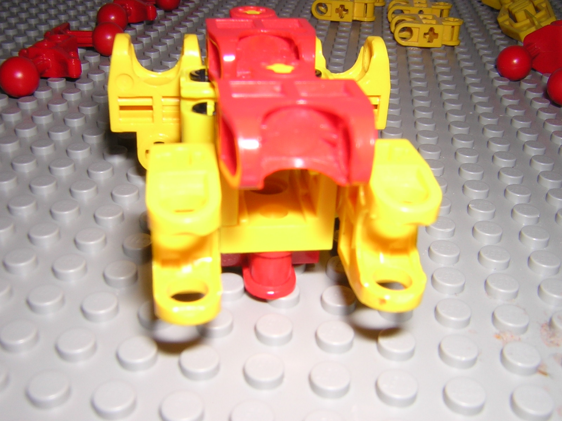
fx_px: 584
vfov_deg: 39.7
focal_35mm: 36
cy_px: 210
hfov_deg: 51.4
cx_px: 281
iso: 100
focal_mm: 4.7
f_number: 5.2
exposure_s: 1/60.1
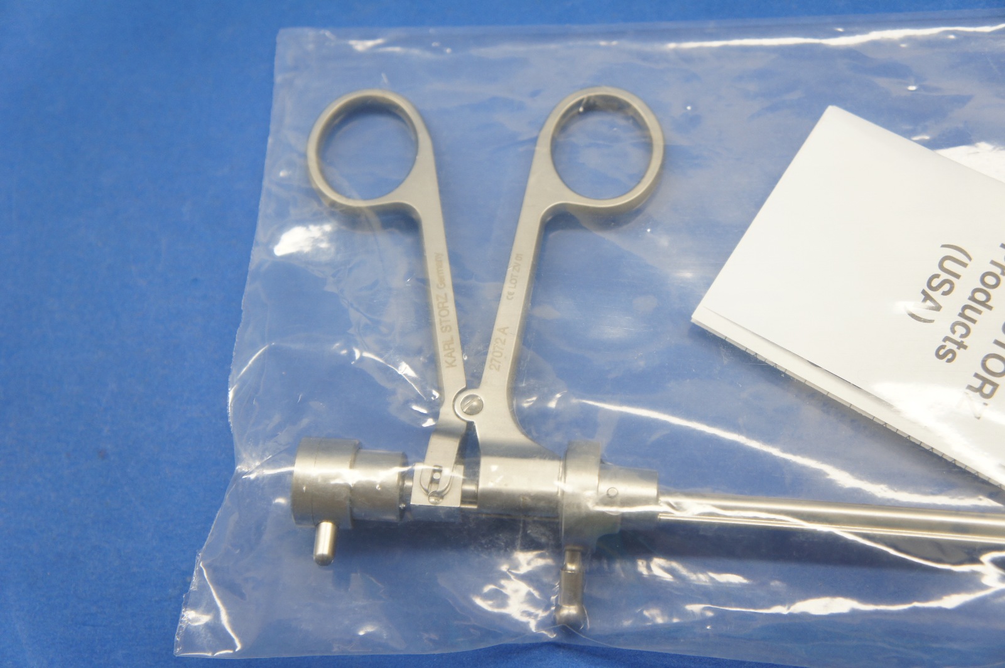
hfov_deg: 38.9
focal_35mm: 51
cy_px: 334
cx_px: 502
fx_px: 1423
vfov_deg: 26.4
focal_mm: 34
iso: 250
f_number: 4.5
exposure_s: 1/60
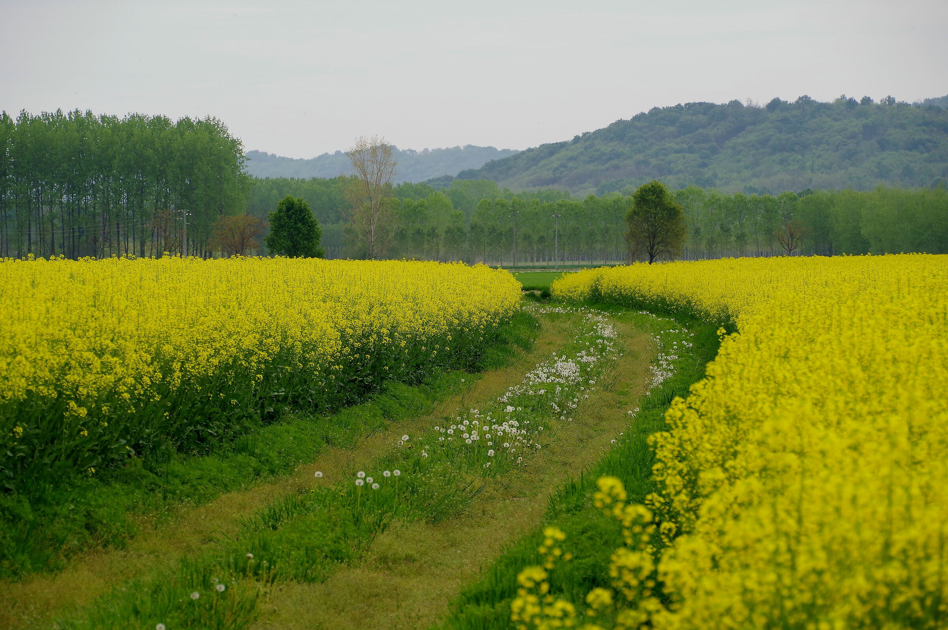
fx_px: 4539
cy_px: 315
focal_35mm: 172
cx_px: 474
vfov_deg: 7.9
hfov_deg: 11.9
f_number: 7.1
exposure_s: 1/250
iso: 200
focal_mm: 115
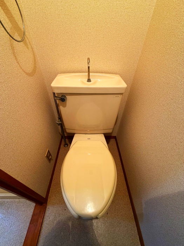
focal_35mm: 14
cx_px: 92
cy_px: 123
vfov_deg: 102.1
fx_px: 99
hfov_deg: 85.7
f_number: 2.2
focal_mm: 2.22
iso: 200
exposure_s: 1/50
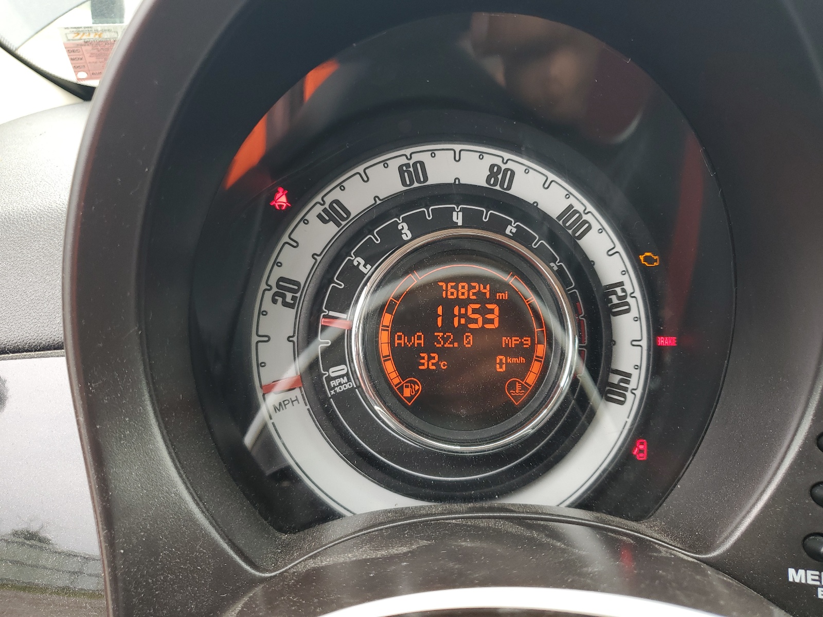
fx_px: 618
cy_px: 308
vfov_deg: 53.1
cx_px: 412
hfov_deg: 67.3
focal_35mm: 26
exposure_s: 1/120
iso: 53
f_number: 1.5
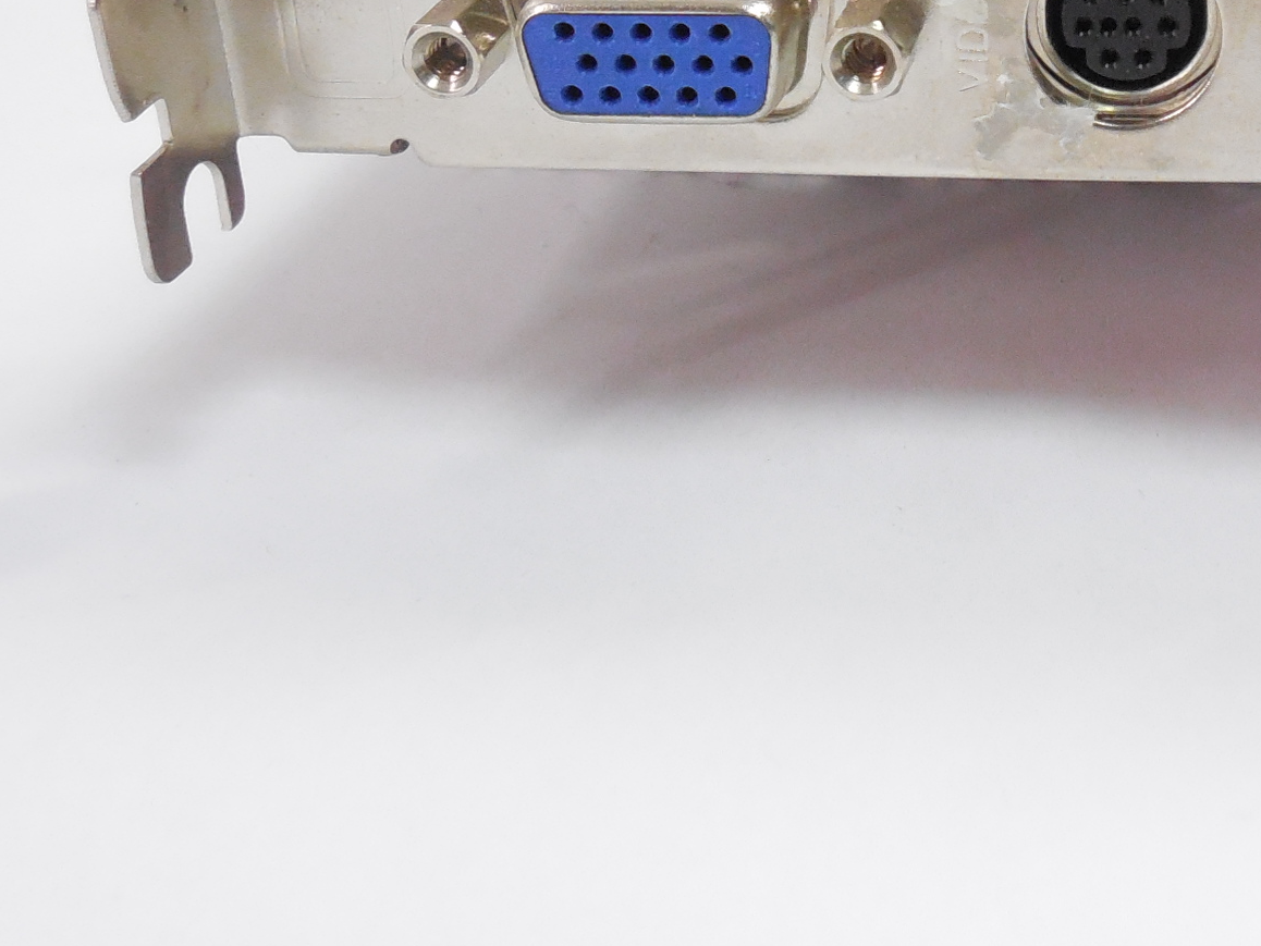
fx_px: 1858
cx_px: 1058
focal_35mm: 51
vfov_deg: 27.3
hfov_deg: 35.9
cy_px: 58
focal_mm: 4.6
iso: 800
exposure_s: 1/125
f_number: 3.5
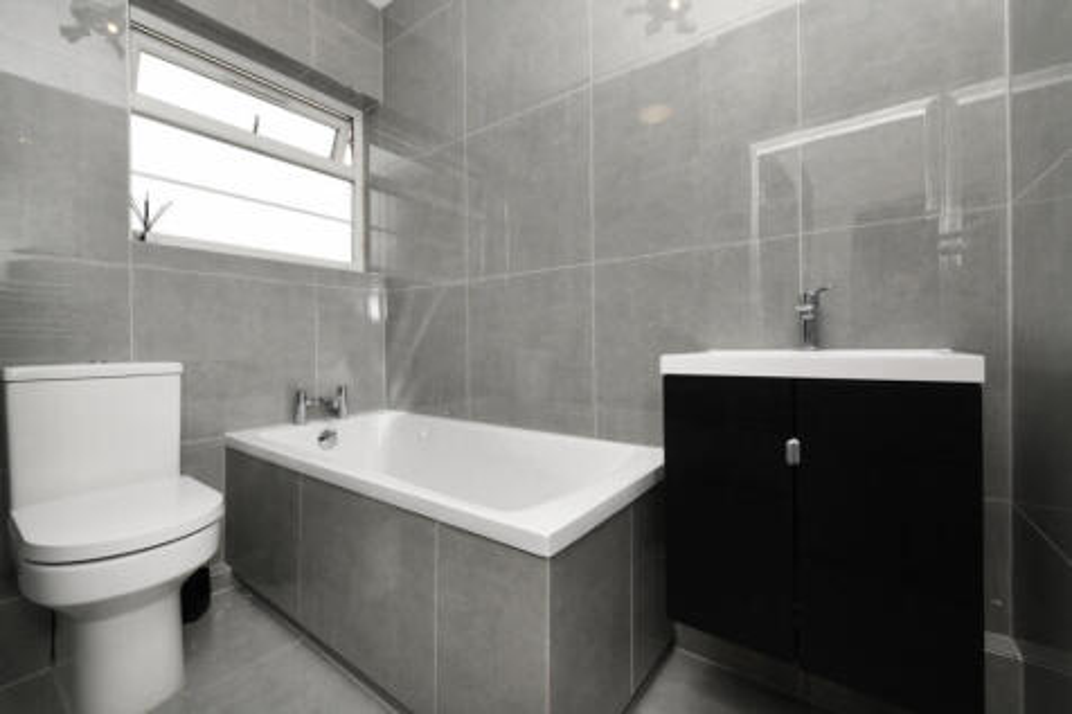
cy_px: 357
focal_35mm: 15
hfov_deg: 100.4
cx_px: 536
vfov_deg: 77.3
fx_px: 446
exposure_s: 1/60
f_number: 18
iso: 640
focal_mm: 15
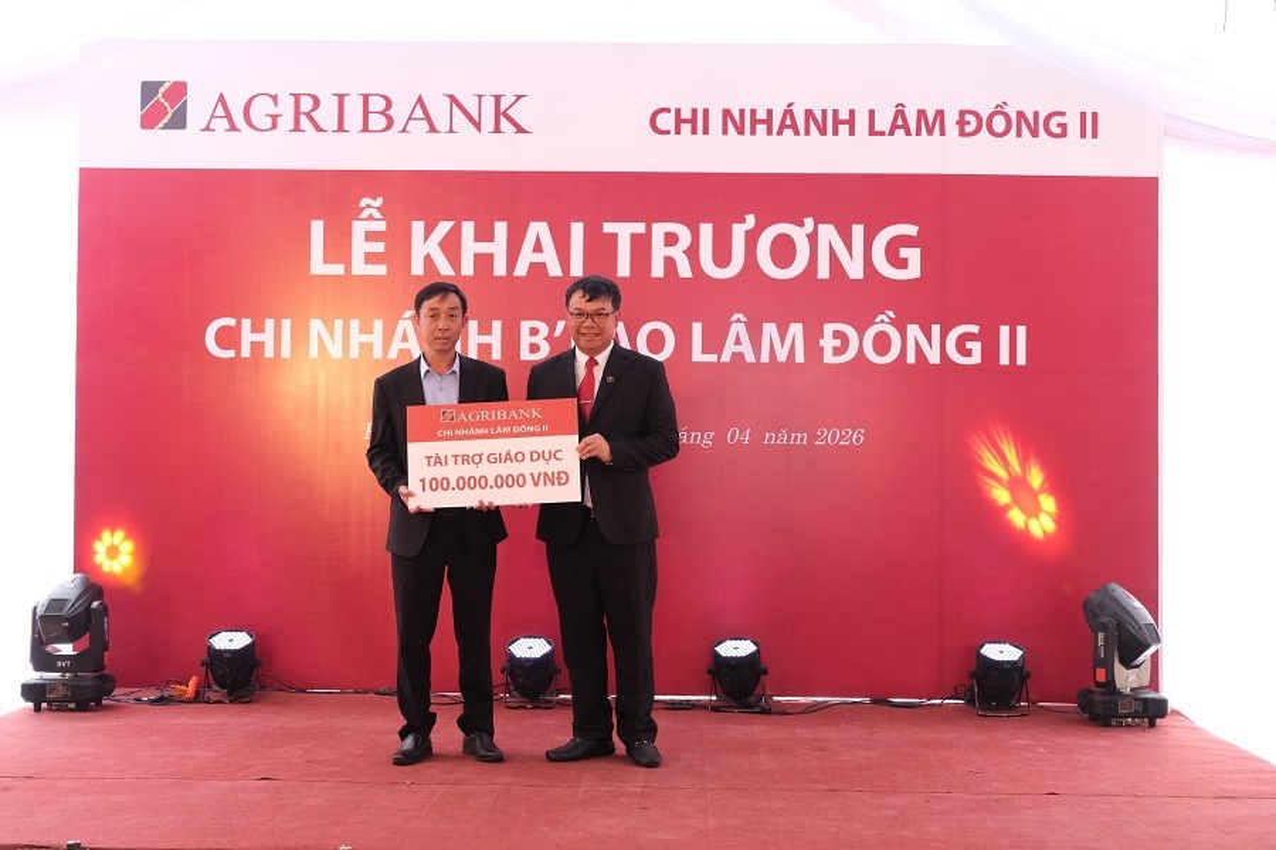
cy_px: 425
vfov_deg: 31.9
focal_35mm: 42
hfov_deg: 46.4
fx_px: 1489
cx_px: 638
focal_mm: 28.3
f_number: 4
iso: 2000
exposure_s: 1/400
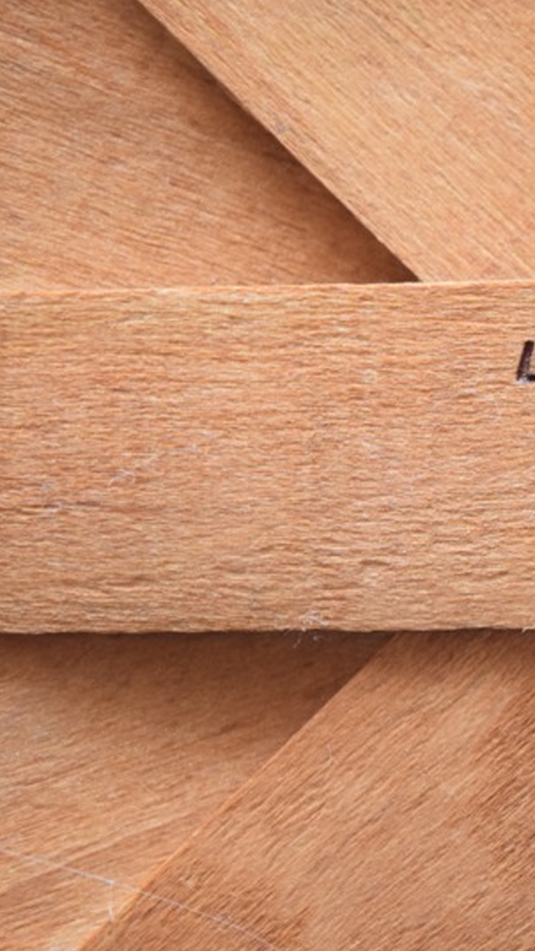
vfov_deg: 13.4
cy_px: 476
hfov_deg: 7.4
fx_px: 4060
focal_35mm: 161
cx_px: 822
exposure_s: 1/60
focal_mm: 55
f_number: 5.6
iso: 2800
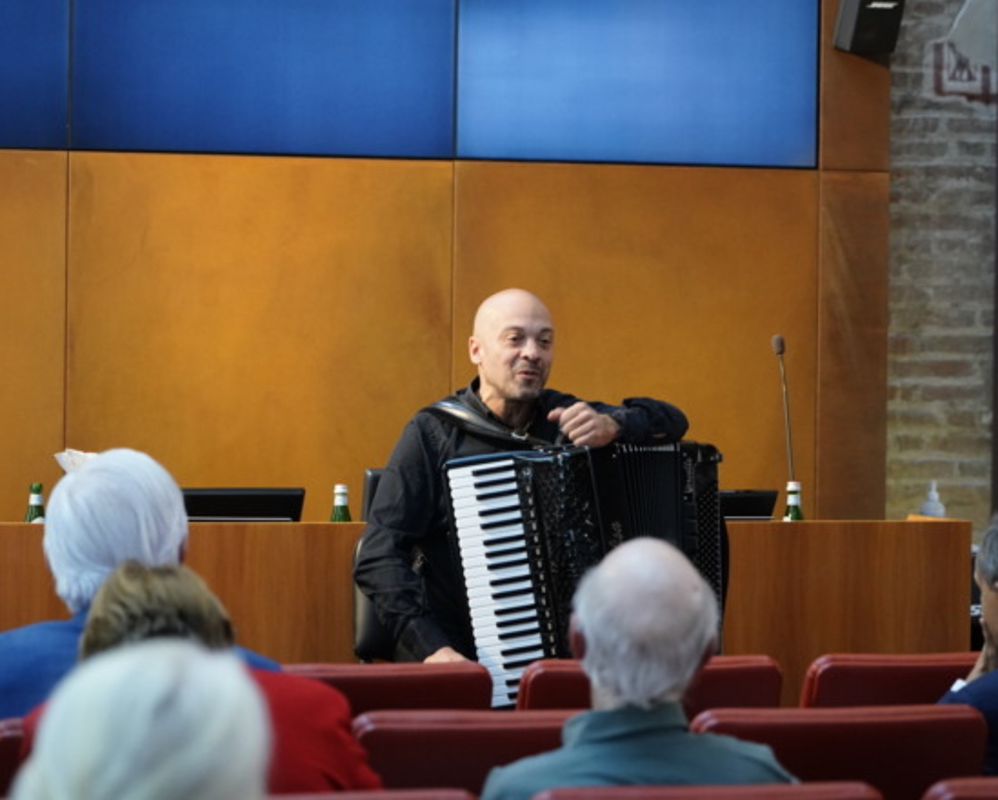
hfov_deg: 15.8
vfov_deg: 12.7
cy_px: 409
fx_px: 3606
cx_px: 514
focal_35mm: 122
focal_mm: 105
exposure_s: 1/50
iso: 4000
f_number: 4
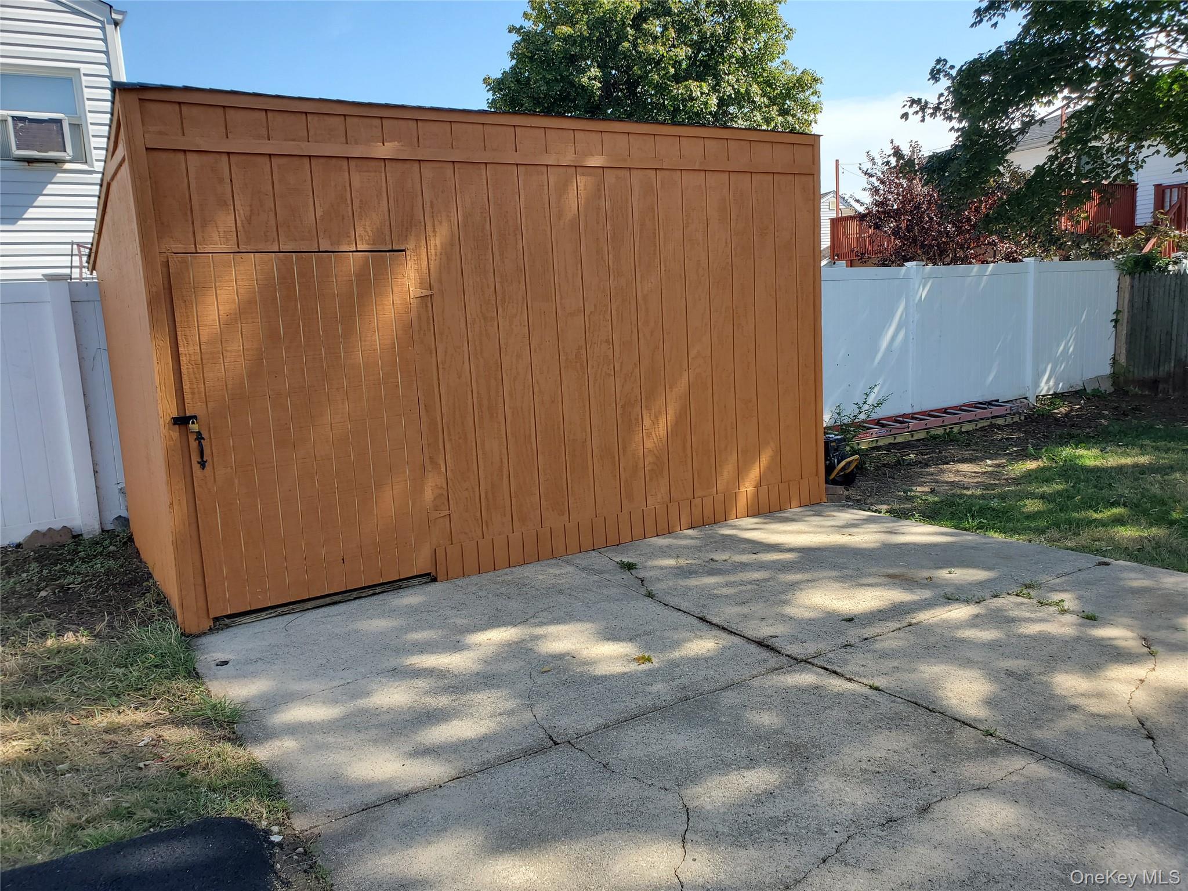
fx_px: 892
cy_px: 446
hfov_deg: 67.3
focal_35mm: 26
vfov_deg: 53.1
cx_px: 594
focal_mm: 4.3
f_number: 2.4
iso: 50
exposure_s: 1/707
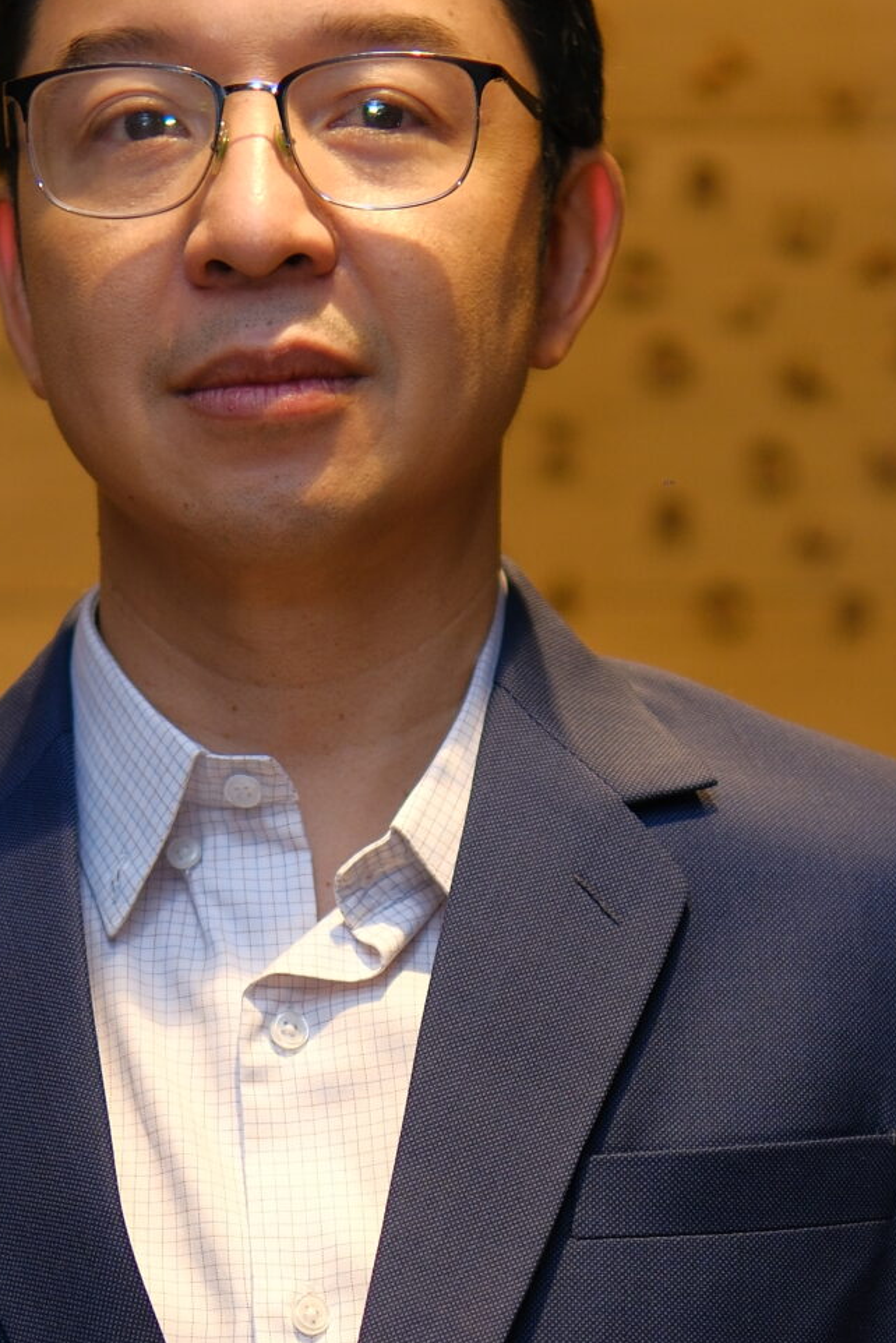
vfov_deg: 15.2
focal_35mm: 133
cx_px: 298
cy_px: 1258
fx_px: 4961
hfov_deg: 10.3
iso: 200
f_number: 1.4
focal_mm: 33
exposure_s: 1/125
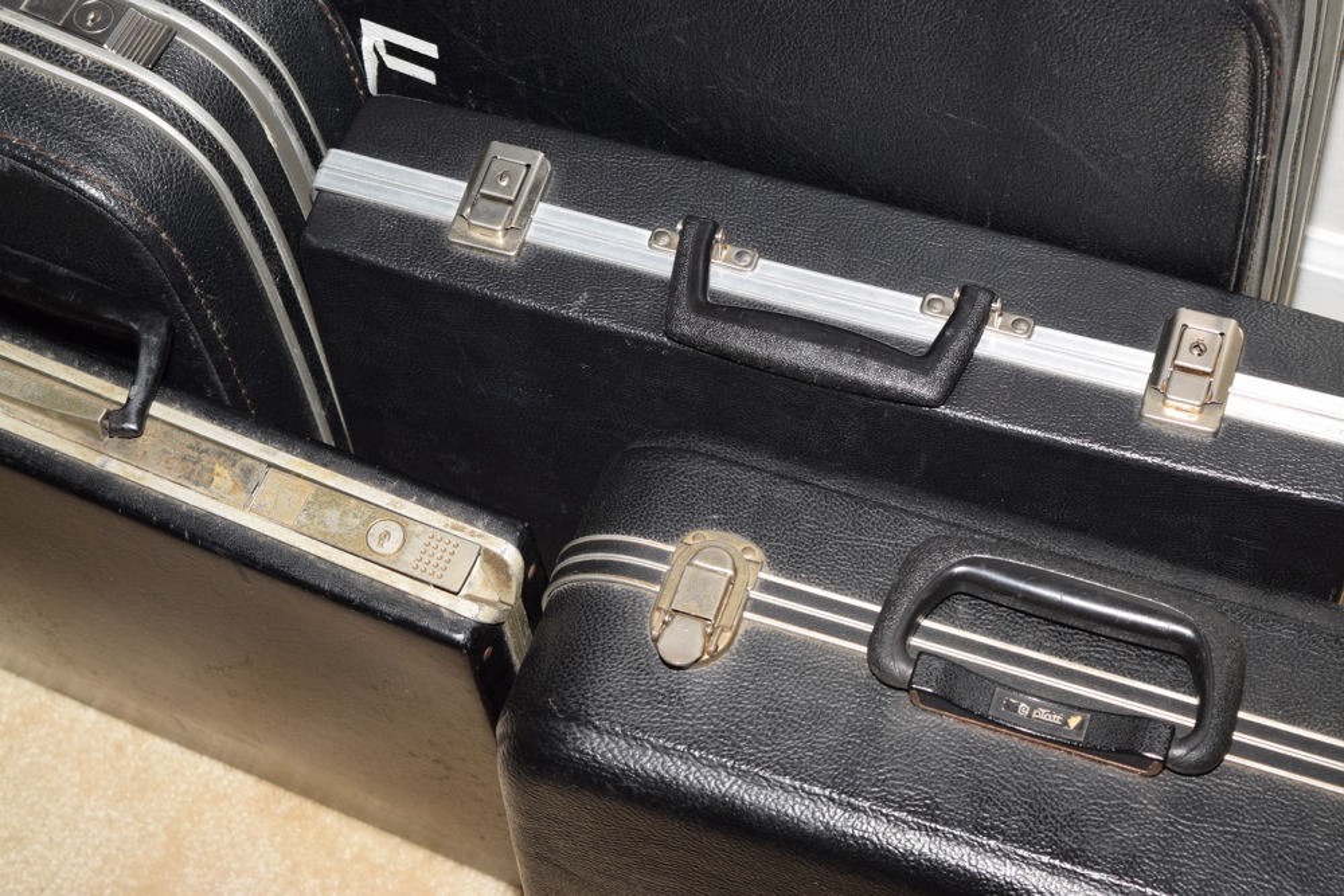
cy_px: 448
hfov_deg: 28.1
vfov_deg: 18.9
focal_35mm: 72
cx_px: 672
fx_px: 2688
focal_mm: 48
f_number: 6.3
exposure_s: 1/60
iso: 100
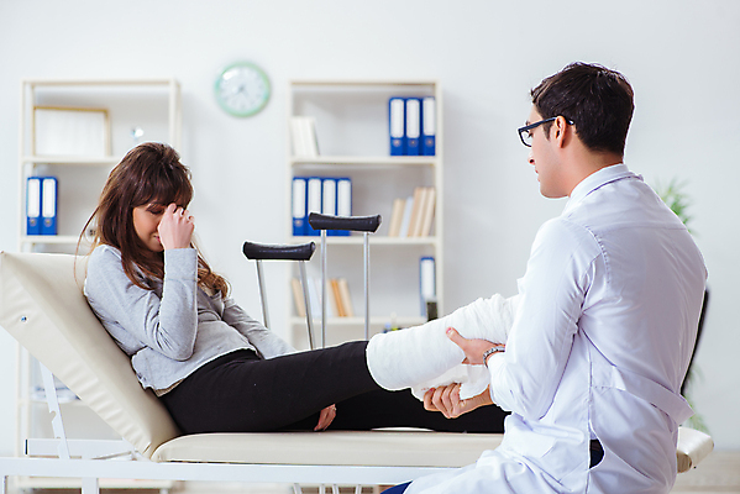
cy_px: 247
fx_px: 2159
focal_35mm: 105
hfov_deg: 19.4
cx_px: 370
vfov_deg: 13.1
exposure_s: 1/100
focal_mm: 105
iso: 200
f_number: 5
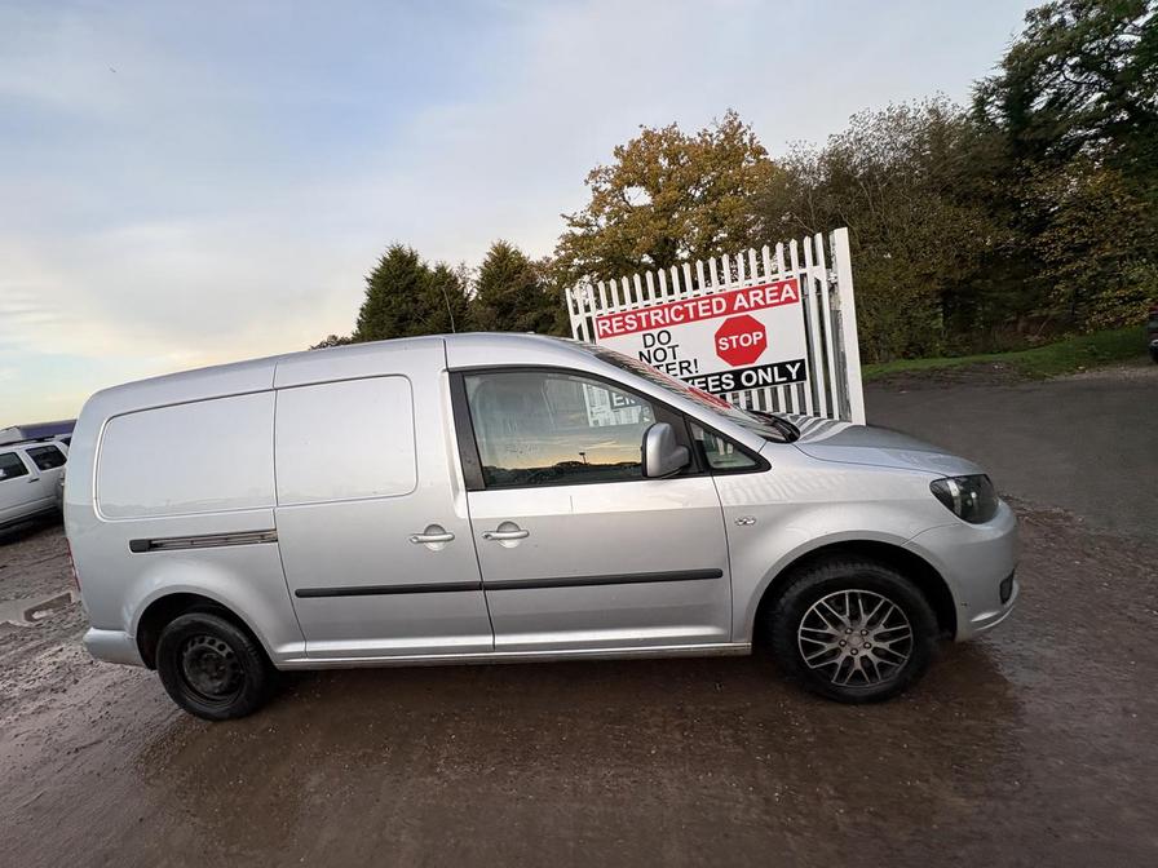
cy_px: 434
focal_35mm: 14
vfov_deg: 85.7
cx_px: 579
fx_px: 468
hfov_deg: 102.1
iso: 40
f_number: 2.2
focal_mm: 2.22
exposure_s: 1/152
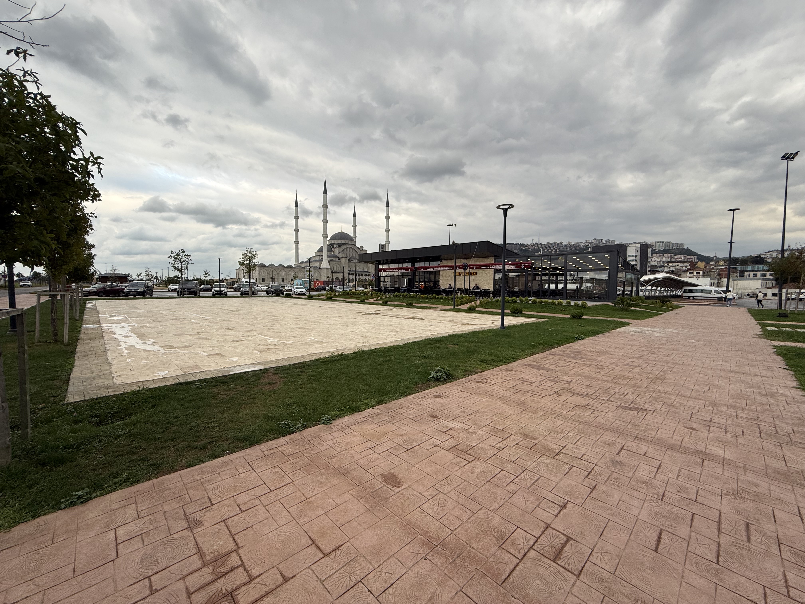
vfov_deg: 85.7
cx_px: 402
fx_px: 326
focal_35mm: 14
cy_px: 302
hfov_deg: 102.1
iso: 50
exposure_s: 1/200
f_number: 2.2
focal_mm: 2.22
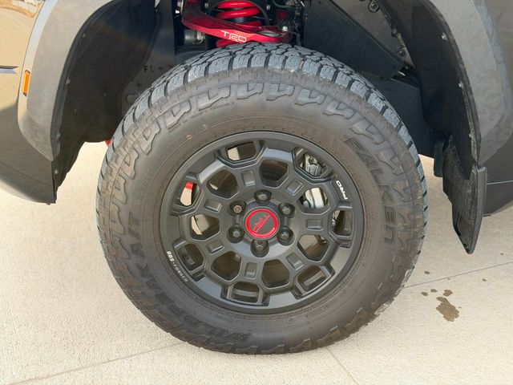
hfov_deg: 39.7
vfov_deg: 30.3
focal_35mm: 48
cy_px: 192
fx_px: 711
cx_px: 256
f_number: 1.78
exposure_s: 1/269
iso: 80
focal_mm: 6.76
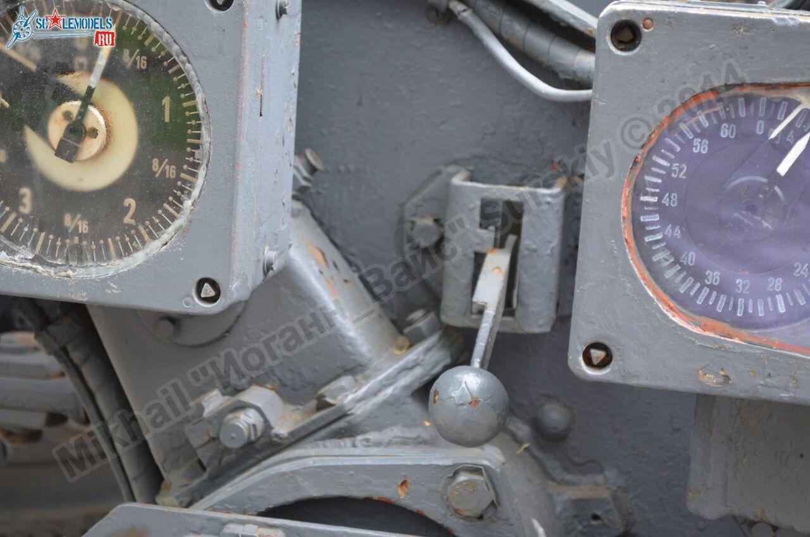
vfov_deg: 17.4
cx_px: 405
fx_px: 1751
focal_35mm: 78
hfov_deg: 26.0
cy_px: 268
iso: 400
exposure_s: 1/80
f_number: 5.6
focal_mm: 52
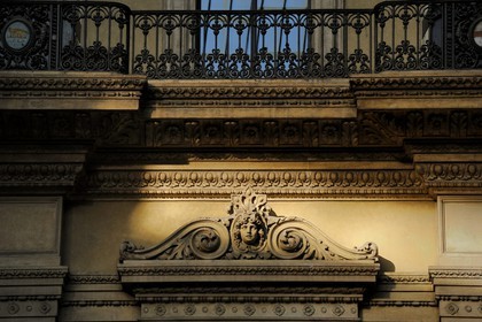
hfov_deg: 10.3
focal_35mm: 200
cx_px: 241
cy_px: 161
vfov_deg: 6.9
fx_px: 2678
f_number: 8
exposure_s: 1/200
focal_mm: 200
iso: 400
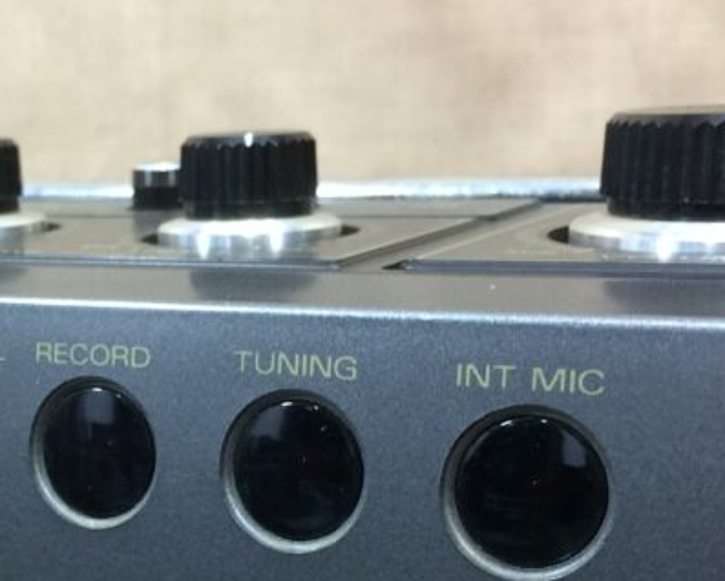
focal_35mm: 73
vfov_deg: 20.3
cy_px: 588
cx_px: 88
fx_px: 1567
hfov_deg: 25.3
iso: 80
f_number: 2.2
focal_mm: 4.15
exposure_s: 1/30
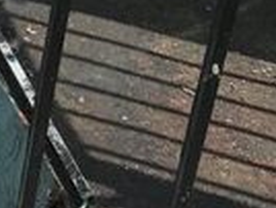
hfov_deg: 11.1
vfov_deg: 10.0
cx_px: -414
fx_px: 1166
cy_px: -75
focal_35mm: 146
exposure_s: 1/3300
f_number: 1.8
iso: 20
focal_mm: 3.99
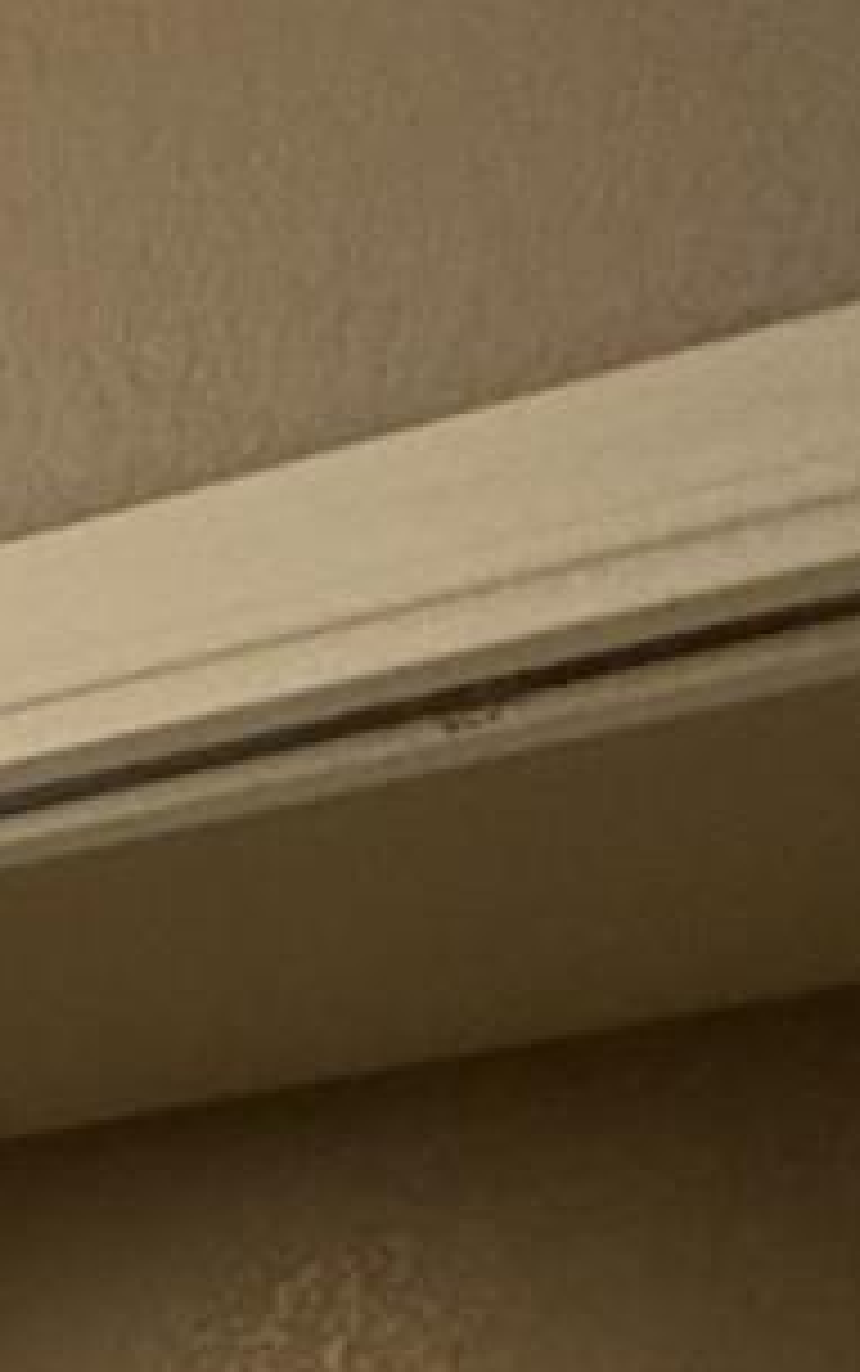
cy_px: 3066
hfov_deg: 11.6
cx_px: -1619
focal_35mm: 73
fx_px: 2734
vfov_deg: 16.5
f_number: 2.2
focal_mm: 2.22
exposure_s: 1/120
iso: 200
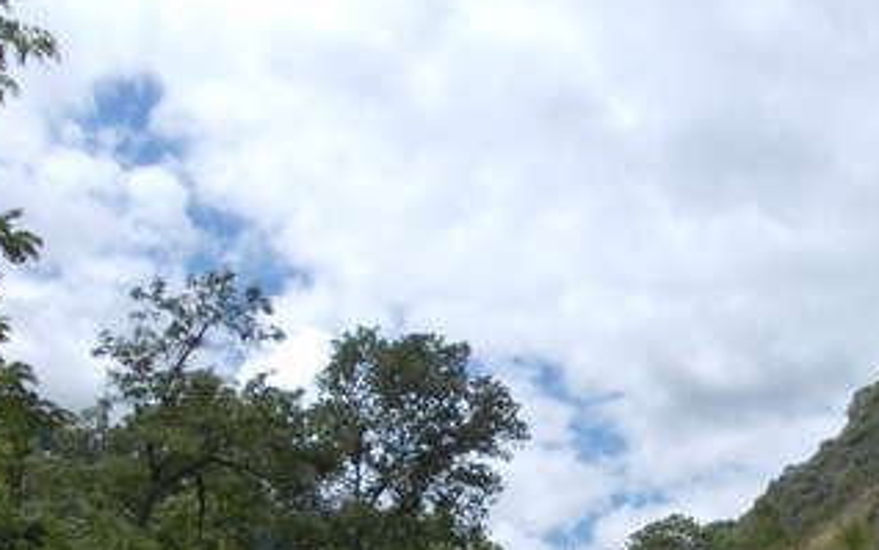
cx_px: 702
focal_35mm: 56
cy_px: 608
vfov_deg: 21.9
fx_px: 1342
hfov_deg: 35.1
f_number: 5.4
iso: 80
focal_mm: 4
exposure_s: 1/800
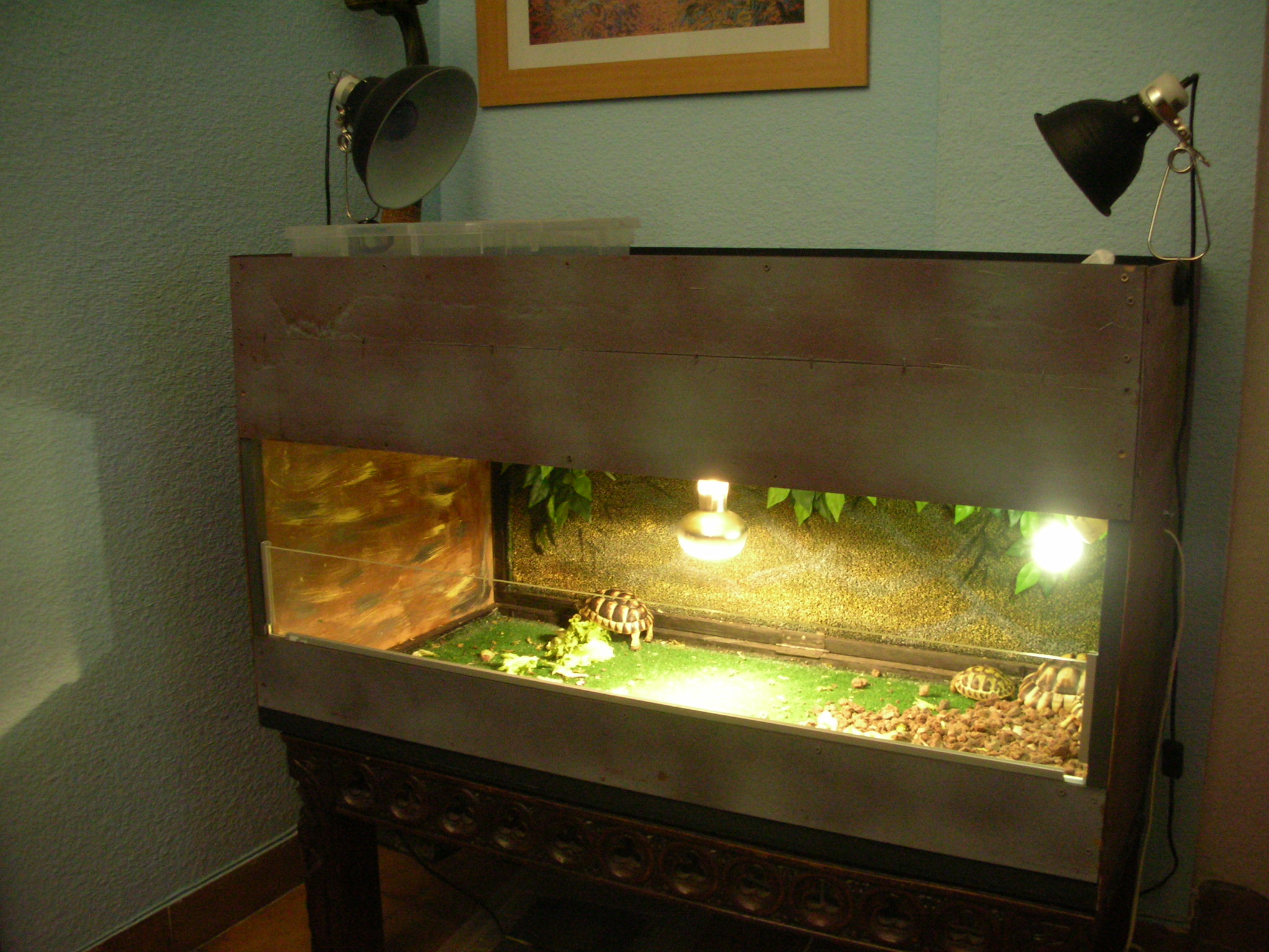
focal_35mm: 35
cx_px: 634
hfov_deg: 52.6
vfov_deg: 40.7
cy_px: 476
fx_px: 1283
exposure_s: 1/16.6
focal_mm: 5.8
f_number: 3
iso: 200
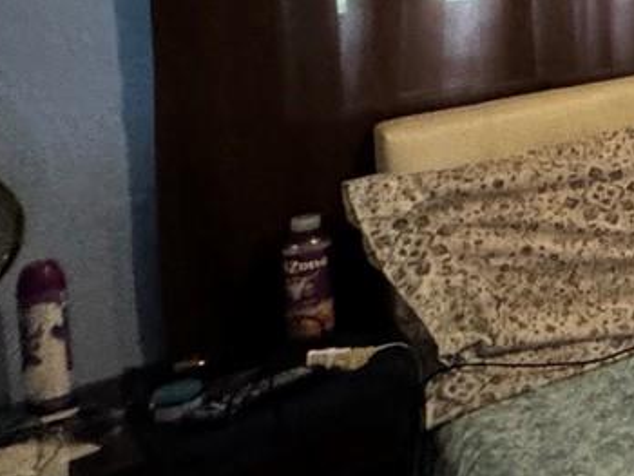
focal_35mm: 64
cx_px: 1378
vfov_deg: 21.0
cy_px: -132
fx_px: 1173
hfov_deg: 17.2
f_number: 2.2
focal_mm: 2.22
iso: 640
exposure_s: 1/60
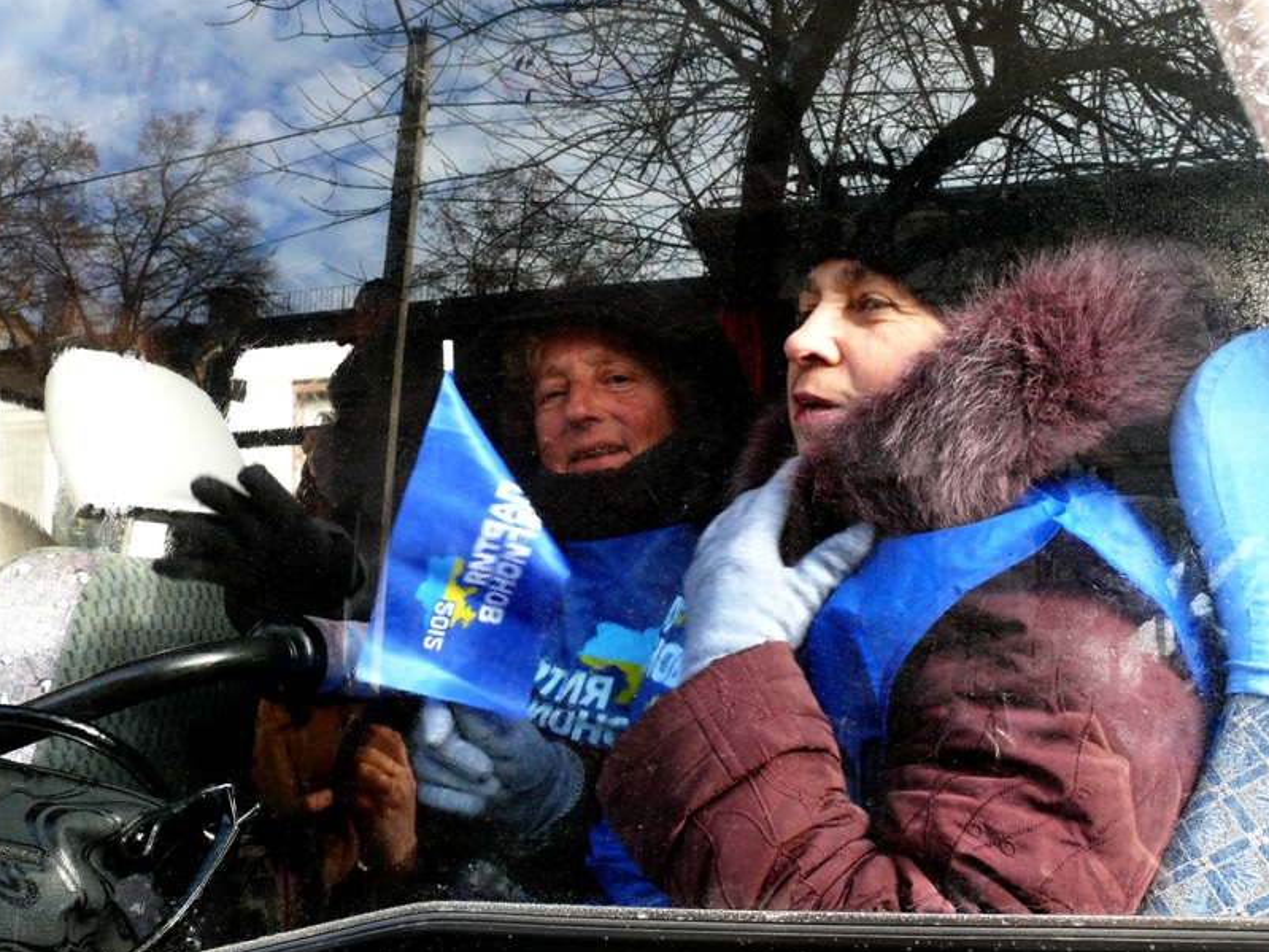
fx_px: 1393
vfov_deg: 37.7
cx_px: 598
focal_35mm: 38
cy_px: 485
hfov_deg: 49.0
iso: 100
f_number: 3.6
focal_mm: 7.4
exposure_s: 1/100
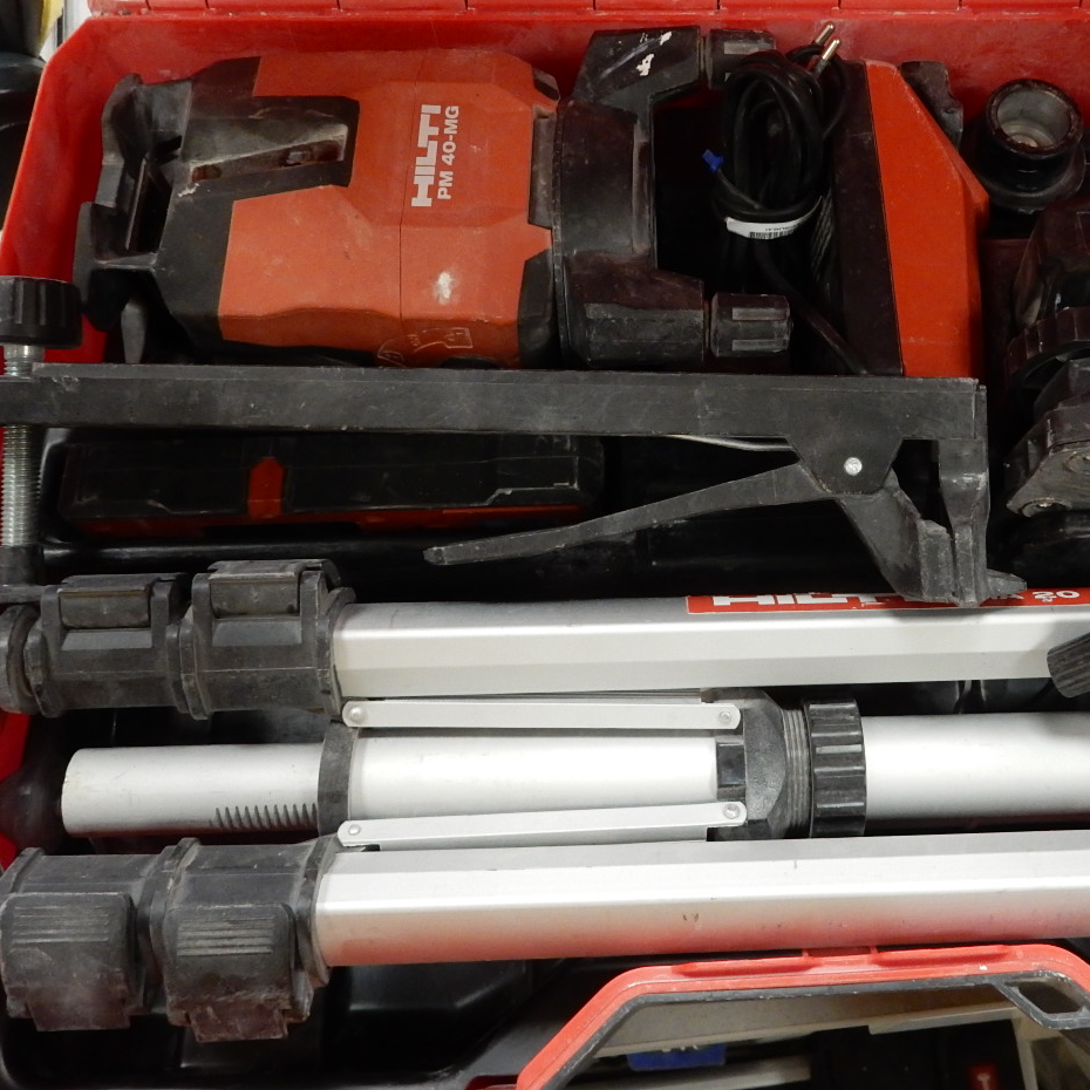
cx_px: 803
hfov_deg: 42.6
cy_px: 432
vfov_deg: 43.6
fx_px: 1354
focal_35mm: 38
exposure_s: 1/30
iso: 360
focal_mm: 4.5
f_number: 3.7
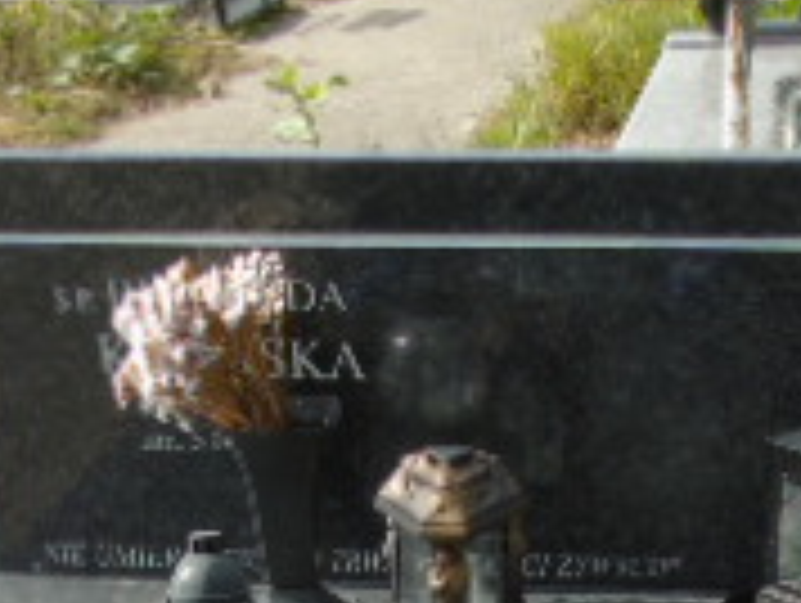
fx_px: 2410
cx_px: 544
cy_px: 1048
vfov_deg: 13.0
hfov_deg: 18.8
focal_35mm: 104
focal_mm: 5.2
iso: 80
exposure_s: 1/500
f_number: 3.6
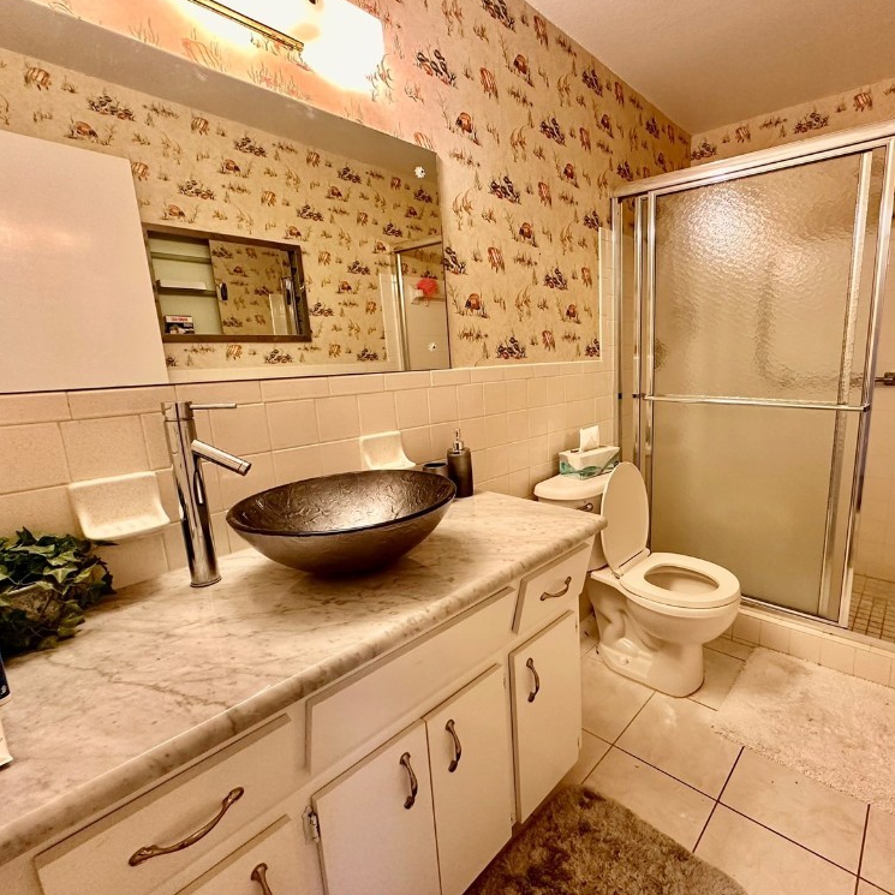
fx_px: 497
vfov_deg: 84.0
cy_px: 447
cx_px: 555
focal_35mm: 17
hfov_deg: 82.5
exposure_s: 1/120
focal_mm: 2.22
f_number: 2.2
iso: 320
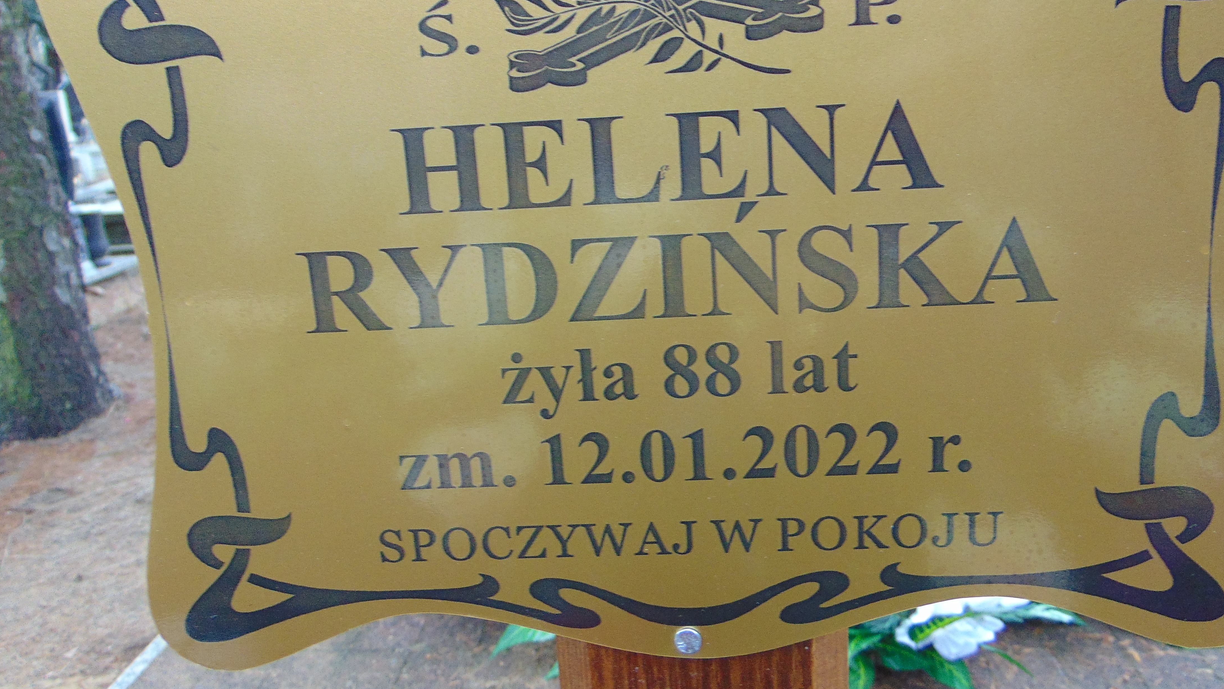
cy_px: 325
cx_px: 650
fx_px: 1039
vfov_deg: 36.7
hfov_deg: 61.0
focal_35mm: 32
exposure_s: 1/30
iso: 100
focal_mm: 4.5
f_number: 3
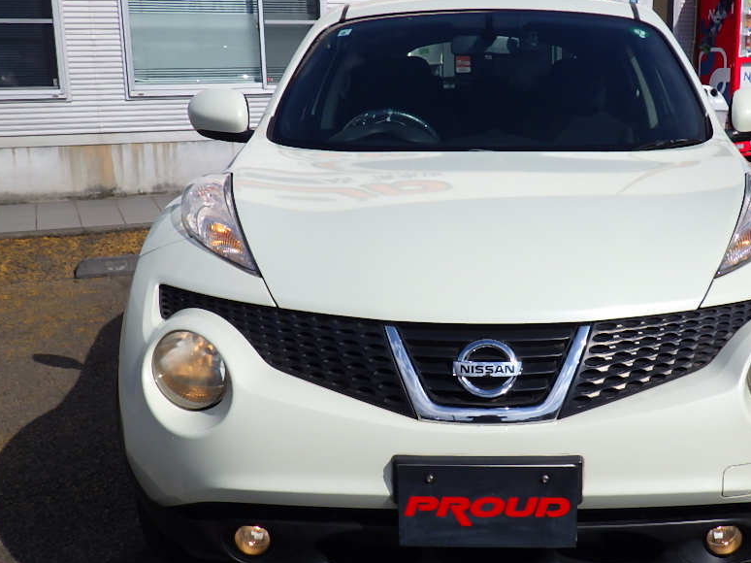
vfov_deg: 32.2
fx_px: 976
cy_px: 293
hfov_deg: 41.7
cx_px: 484
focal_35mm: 45
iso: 125
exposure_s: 1/1500
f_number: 4.6
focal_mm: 6.1
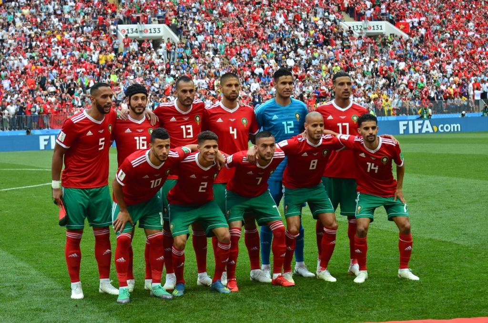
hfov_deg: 21.0
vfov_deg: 14.0
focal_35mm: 98
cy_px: 162
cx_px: 244
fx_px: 1319
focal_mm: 65
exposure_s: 1/1600
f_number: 4.5
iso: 800
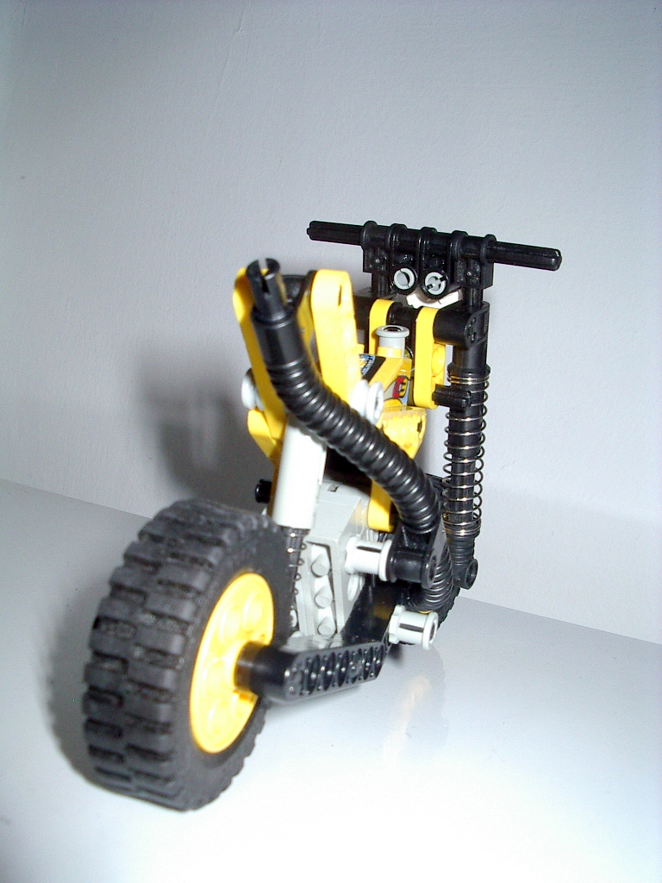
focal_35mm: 38
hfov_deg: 37.7
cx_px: 331
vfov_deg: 49.0
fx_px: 969
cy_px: 442
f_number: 4.8
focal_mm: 5.8
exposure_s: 1/60
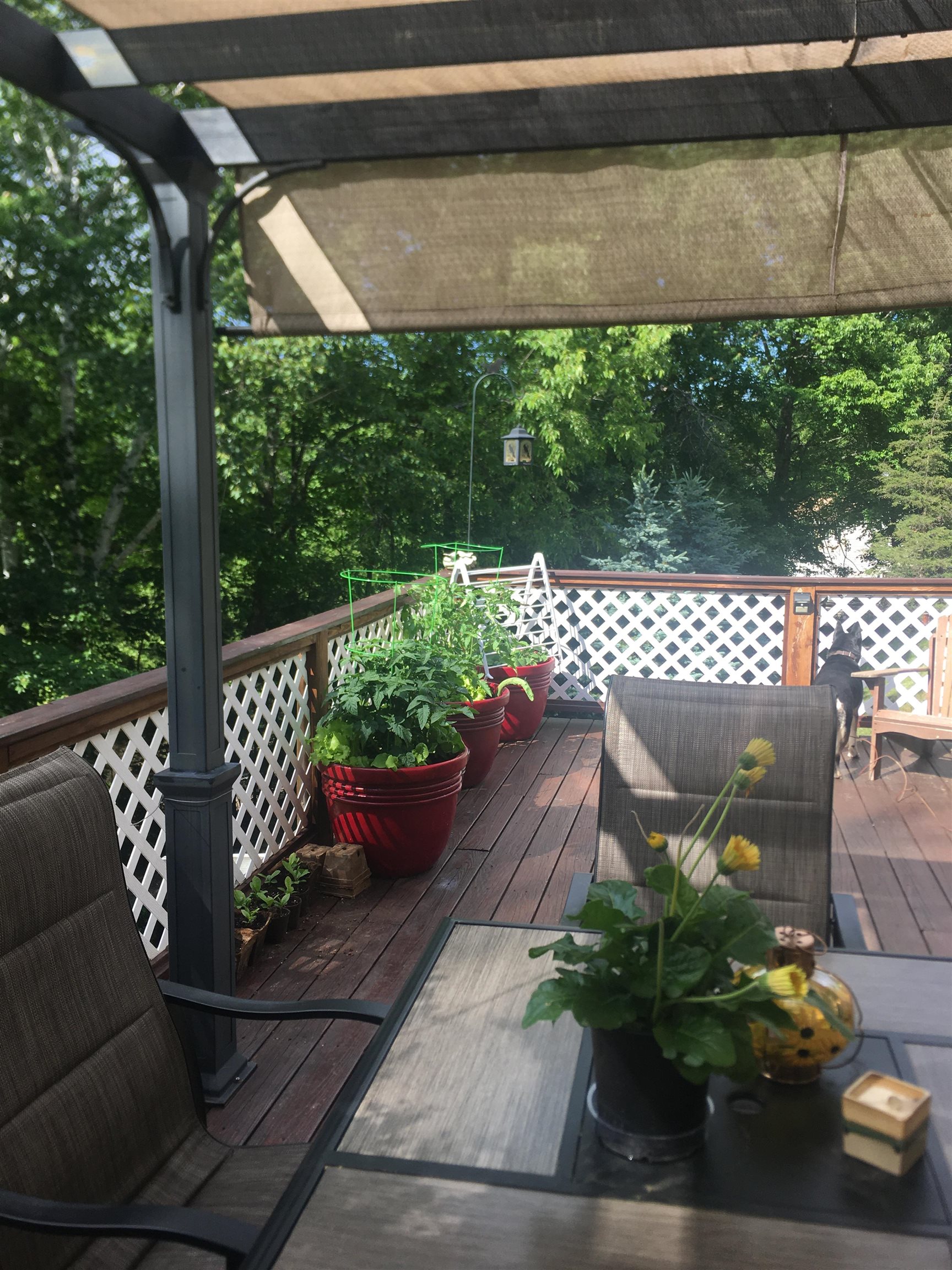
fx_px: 1063
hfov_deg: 48.2
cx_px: 476
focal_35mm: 29
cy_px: 635
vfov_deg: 61.7
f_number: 2.2
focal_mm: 4.15
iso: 25
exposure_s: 1/437
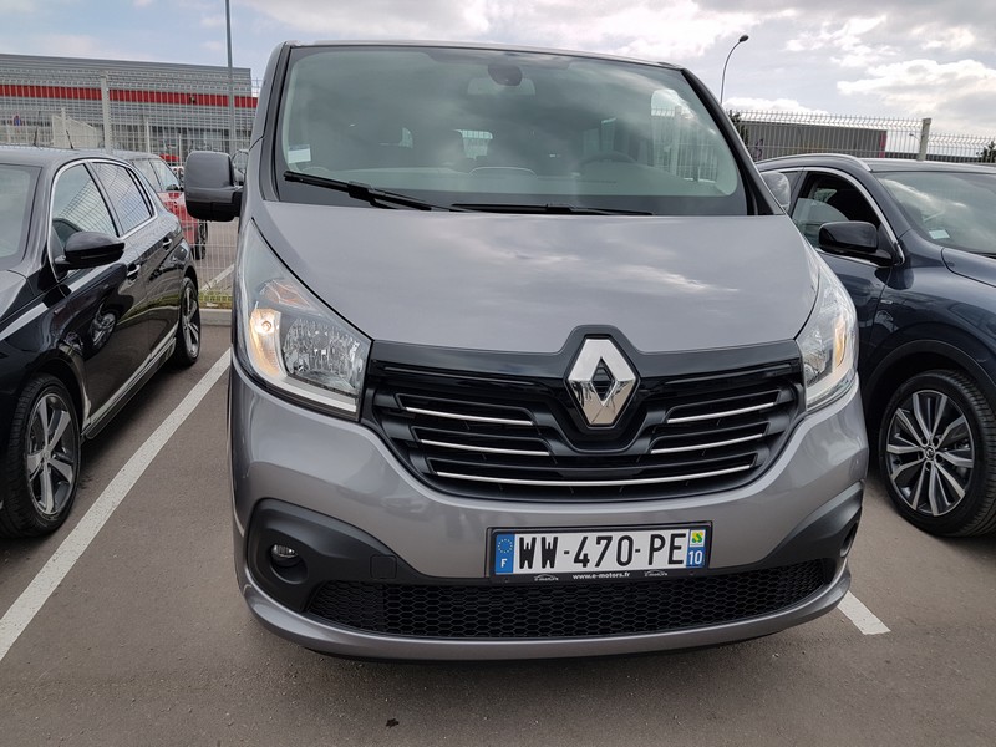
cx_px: 498
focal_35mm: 26
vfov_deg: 53.1
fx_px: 748
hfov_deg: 67.3
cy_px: 374
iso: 40
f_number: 1.7
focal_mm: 4.2
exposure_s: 1/2080
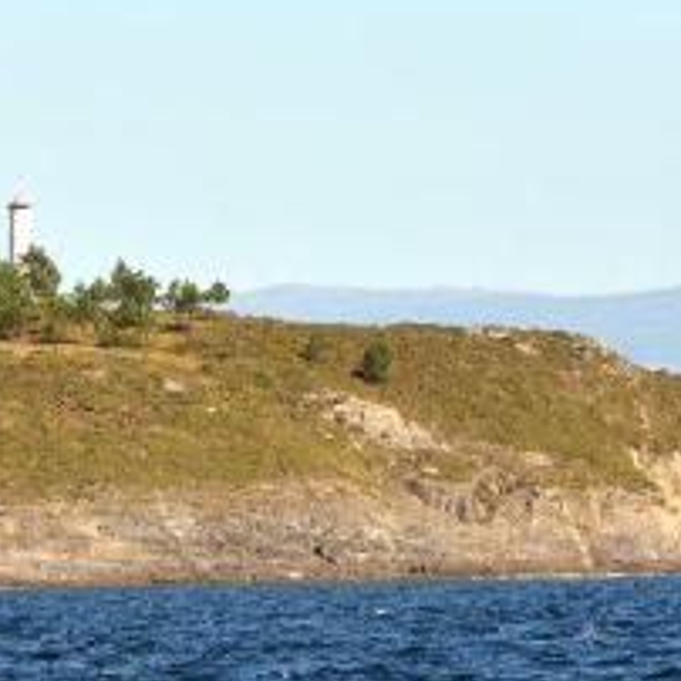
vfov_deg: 2.6
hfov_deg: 2.6
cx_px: 94
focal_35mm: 674
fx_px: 15002
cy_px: 158
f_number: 10
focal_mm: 200
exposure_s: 1/400
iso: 160
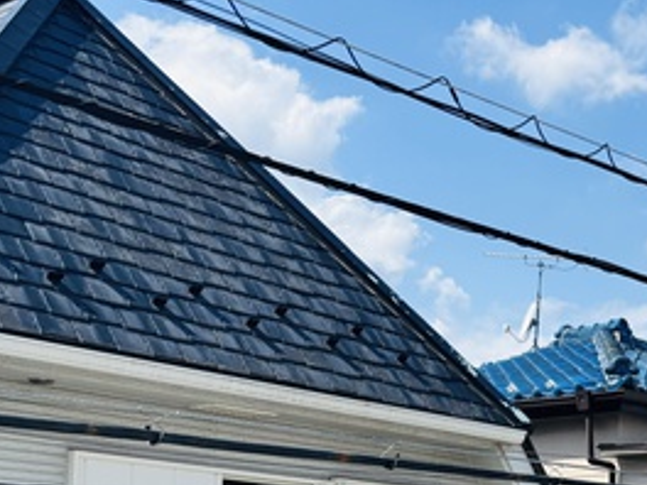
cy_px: 545
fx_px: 1290
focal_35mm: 69
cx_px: 681
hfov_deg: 26.3
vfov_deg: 20.3
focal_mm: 5.96
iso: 50
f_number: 1.6
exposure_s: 1/3106
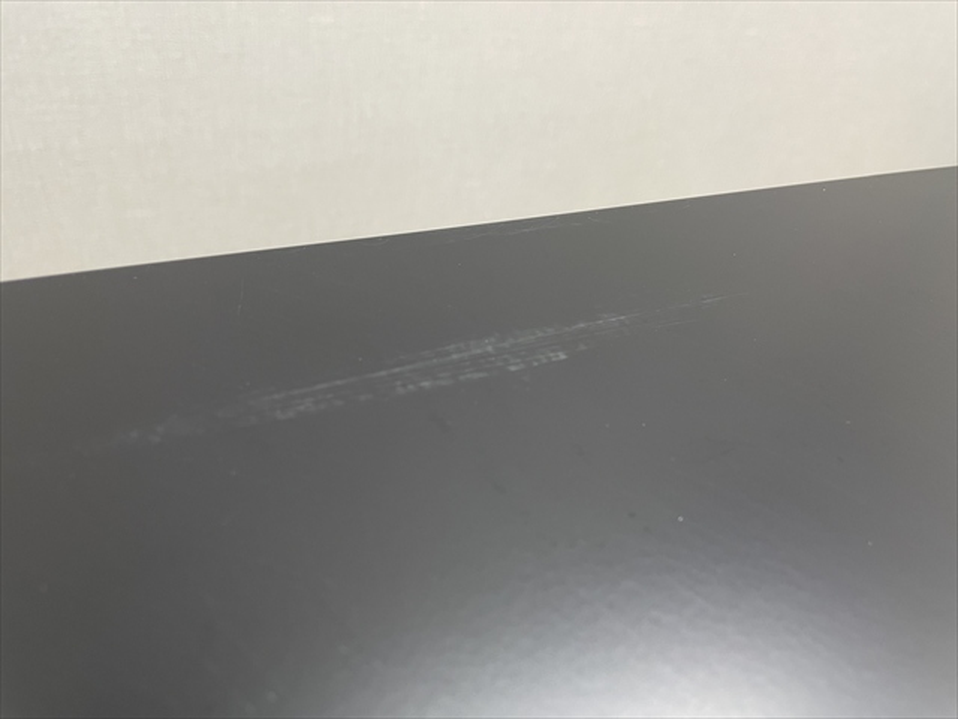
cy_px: 360
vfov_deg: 53.1
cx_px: 479
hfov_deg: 67.3
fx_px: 720
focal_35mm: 26
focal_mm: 4.2
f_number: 1.6
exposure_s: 1/50
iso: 125
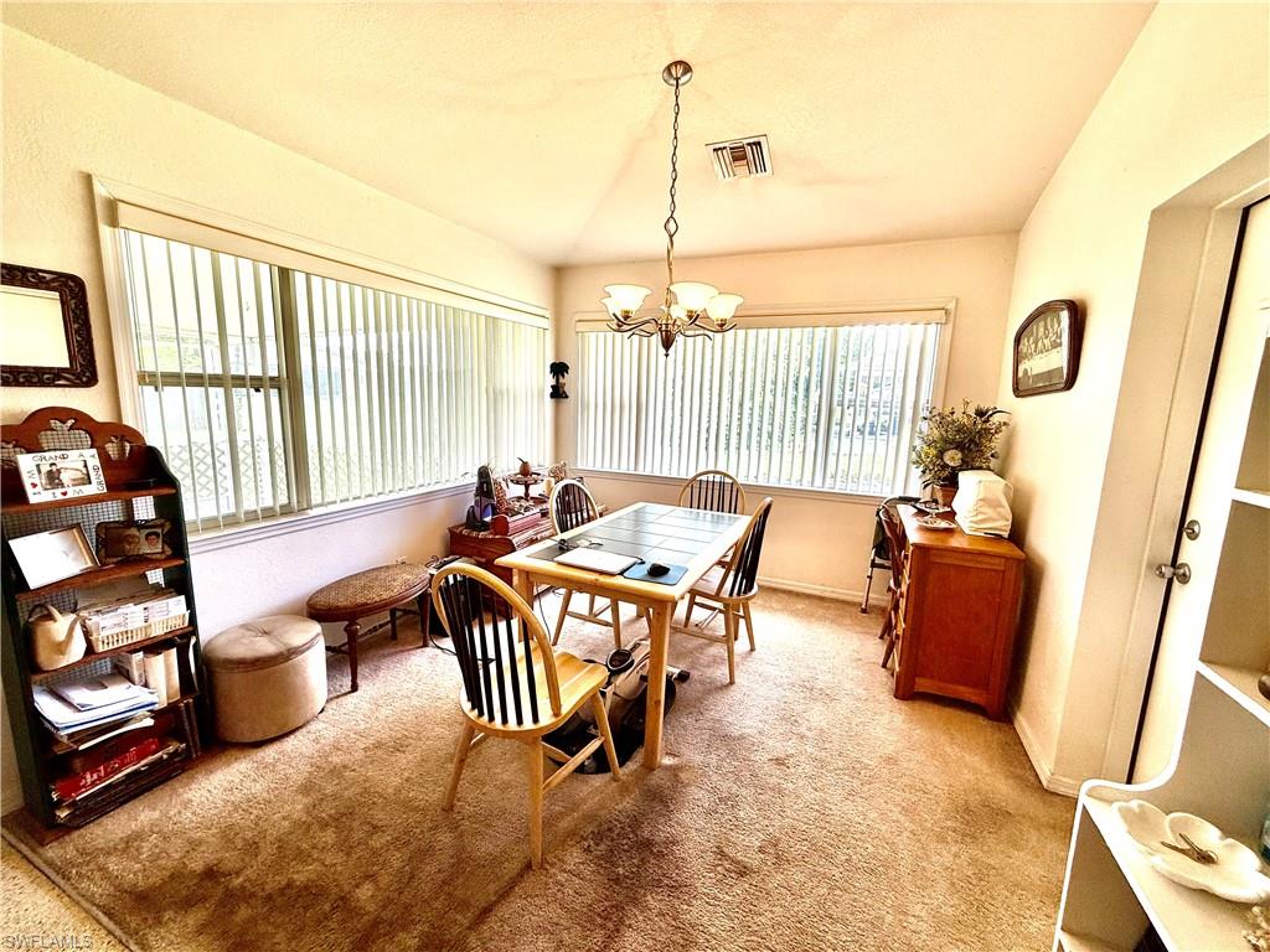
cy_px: 476
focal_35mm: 14
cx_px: 635
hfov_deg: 102.1
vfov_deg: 85.7
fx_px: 514
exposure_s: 1/120
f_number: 2.2
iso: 50
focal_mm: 2.22
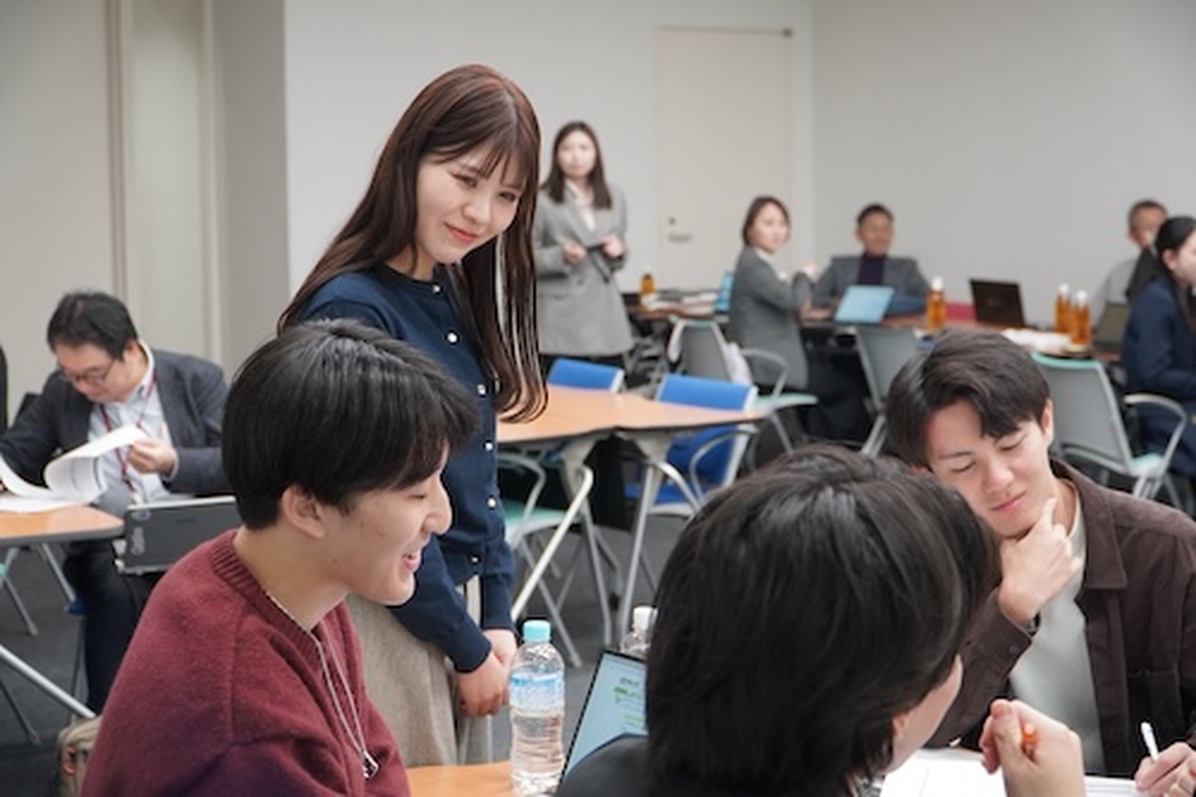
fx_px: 1926
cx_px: 598
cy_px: 398
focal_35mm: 58
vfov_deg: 23.4
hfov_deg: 34.5
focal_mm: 39
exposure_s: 1/160
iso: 2000
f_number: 4
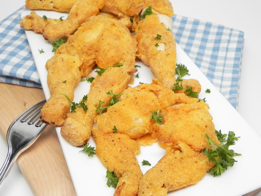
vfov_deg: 34.3
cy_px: 110
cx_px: 121
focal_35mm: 42
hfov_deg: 44.8
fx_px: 317
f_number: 2.8
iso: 160
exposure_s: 1/52
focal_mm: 5.9
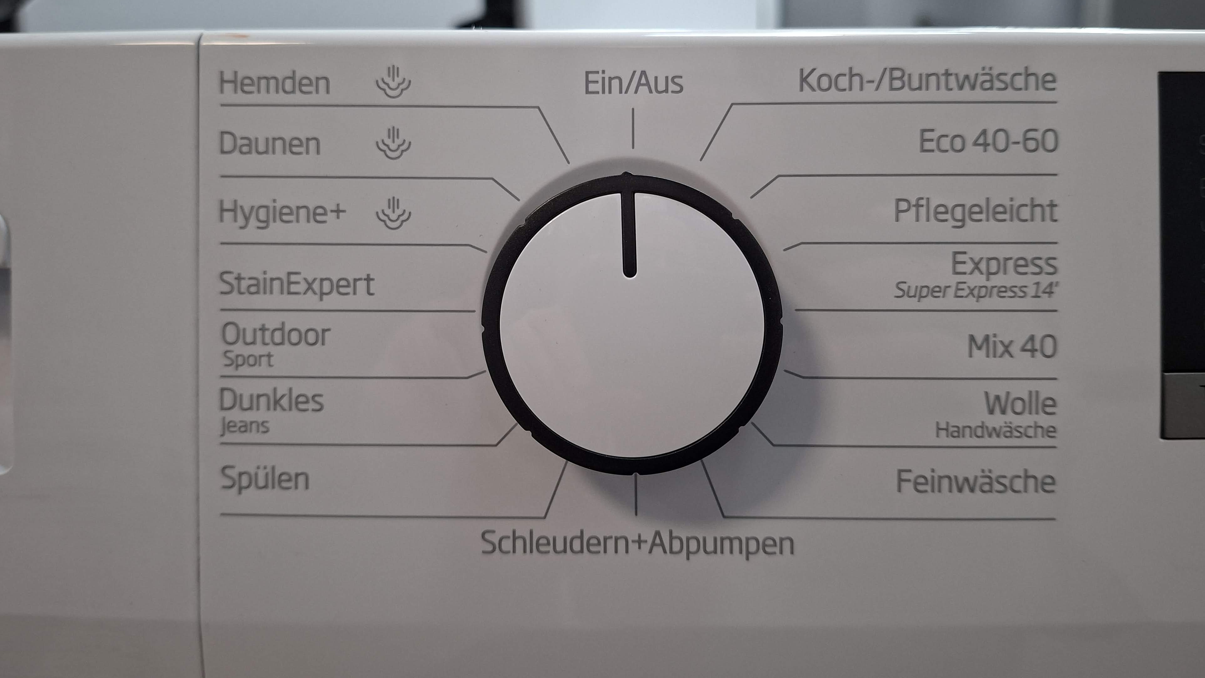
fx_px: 831
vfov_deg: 44.1
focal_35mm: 26
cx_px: 605
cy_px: 264
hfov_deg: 71.9
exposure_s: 1/50
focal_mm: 5.54
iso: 250
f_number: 1.8
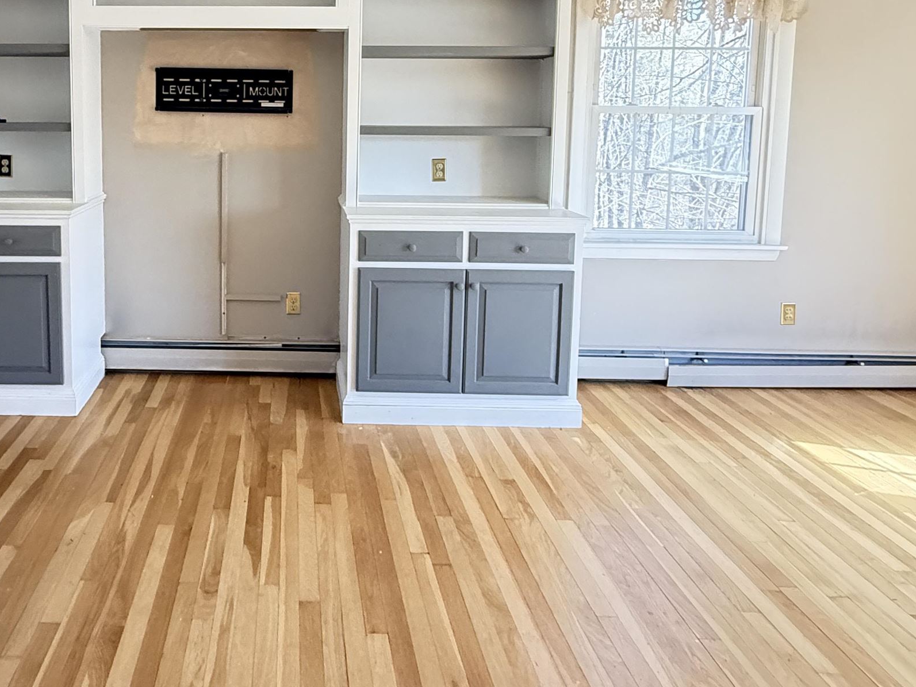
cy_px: 173
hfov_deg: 62.9
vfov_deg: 49.3
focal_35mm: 27
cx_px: 273
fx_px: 715
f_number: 2.2
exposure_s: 1/120
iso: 640
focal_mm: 2.22
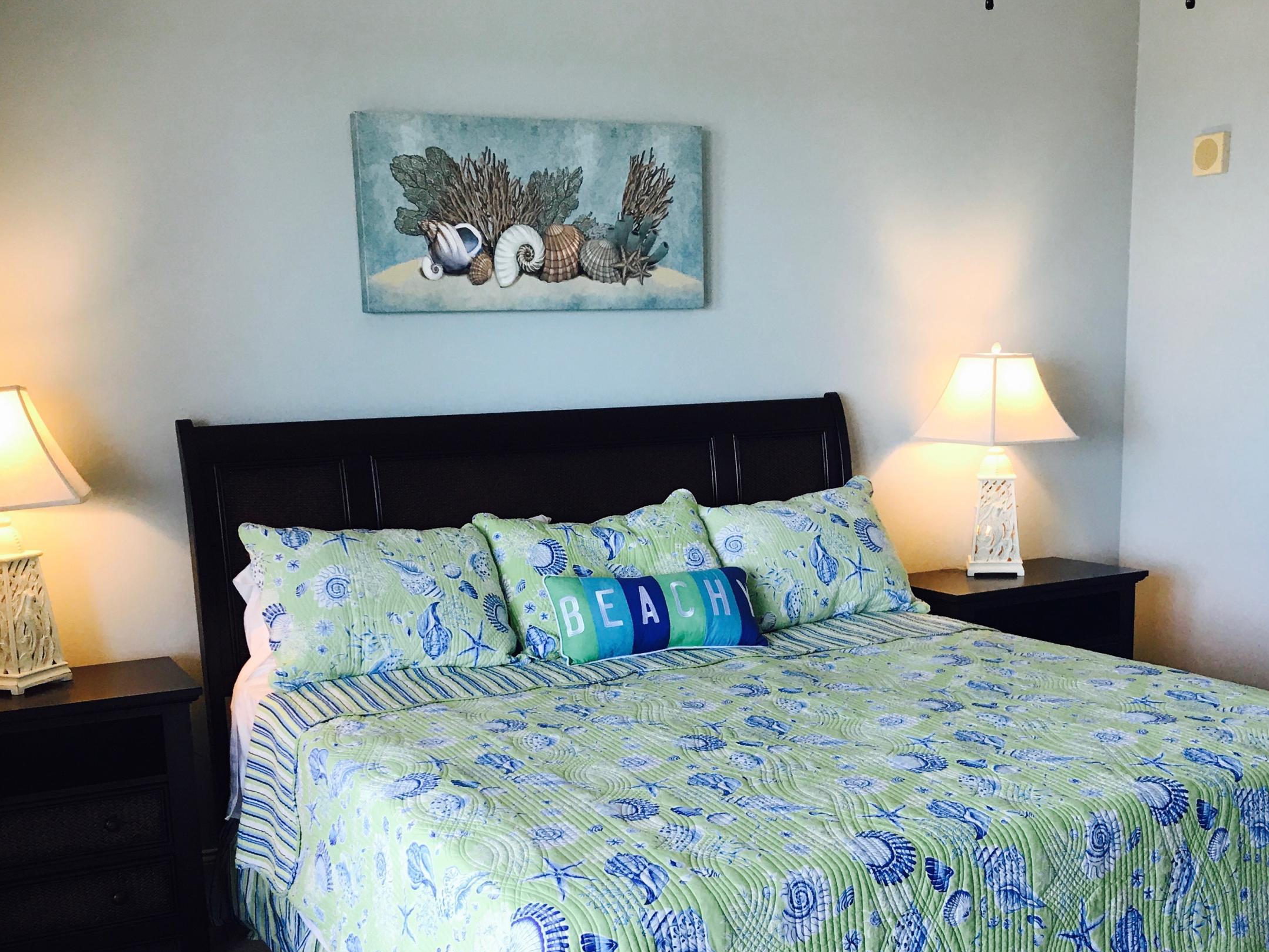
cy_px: 651
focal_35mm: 39
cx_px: 647
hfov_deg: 47.9
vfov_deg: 36.4
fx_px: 1430
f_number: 1.8
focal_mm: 3.99
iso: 20
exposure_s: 1/30
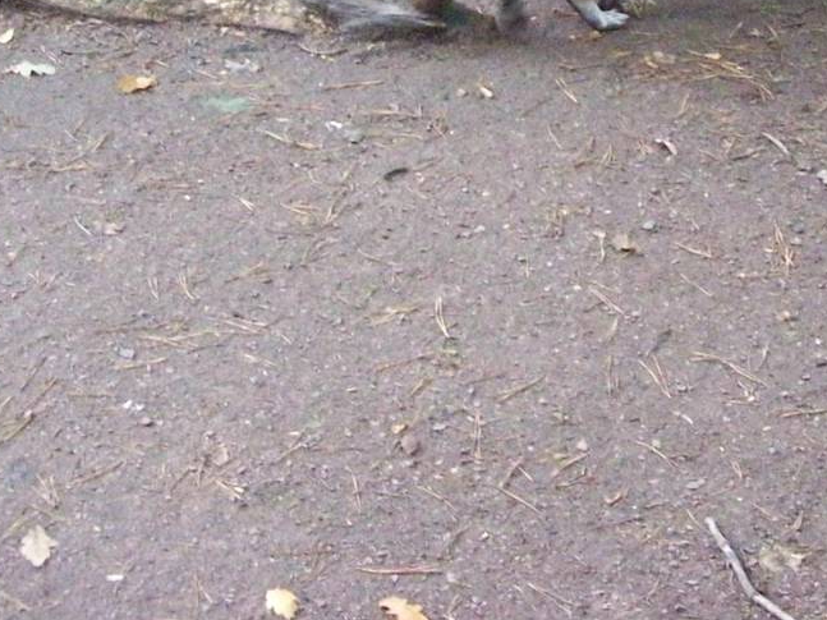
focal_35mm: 89
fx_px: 2126
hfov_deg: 21.9
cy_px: -105
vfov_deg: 16.0
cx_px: 576
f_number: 2.7
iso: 476
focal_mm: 6
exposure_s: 1/128
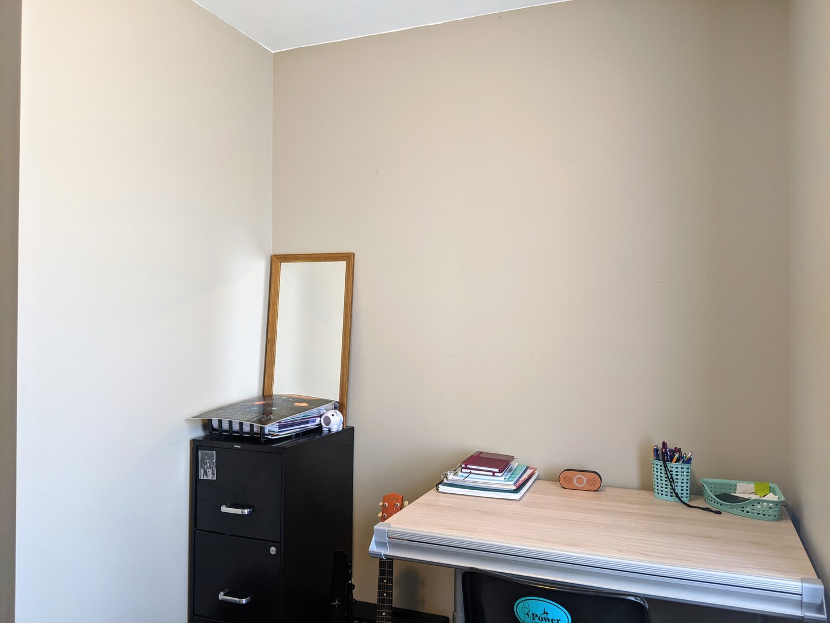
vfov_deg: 51.4
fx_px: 647
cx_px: 415
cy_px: 312
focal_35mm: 27
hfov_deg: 65.3
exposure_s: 1/24
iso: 160
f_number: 1.8
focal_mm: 4.44
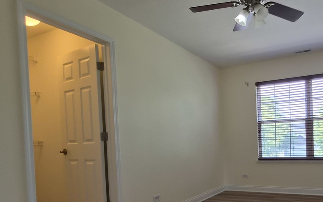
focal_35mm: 26
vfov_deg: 46.3
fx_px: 229
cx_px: 240
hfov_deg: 66.2
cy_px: 145
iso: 64
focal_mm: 1.7
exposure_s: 1/60
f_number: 2.2
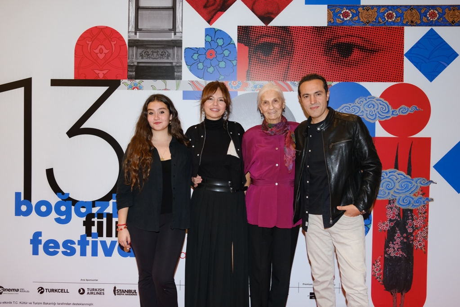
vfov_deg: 40.0
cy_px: 154
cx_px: 230
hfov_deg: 57.2
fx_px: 422
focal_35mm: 33
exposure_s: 1/80
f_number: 5.6
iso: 2500
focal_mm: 22
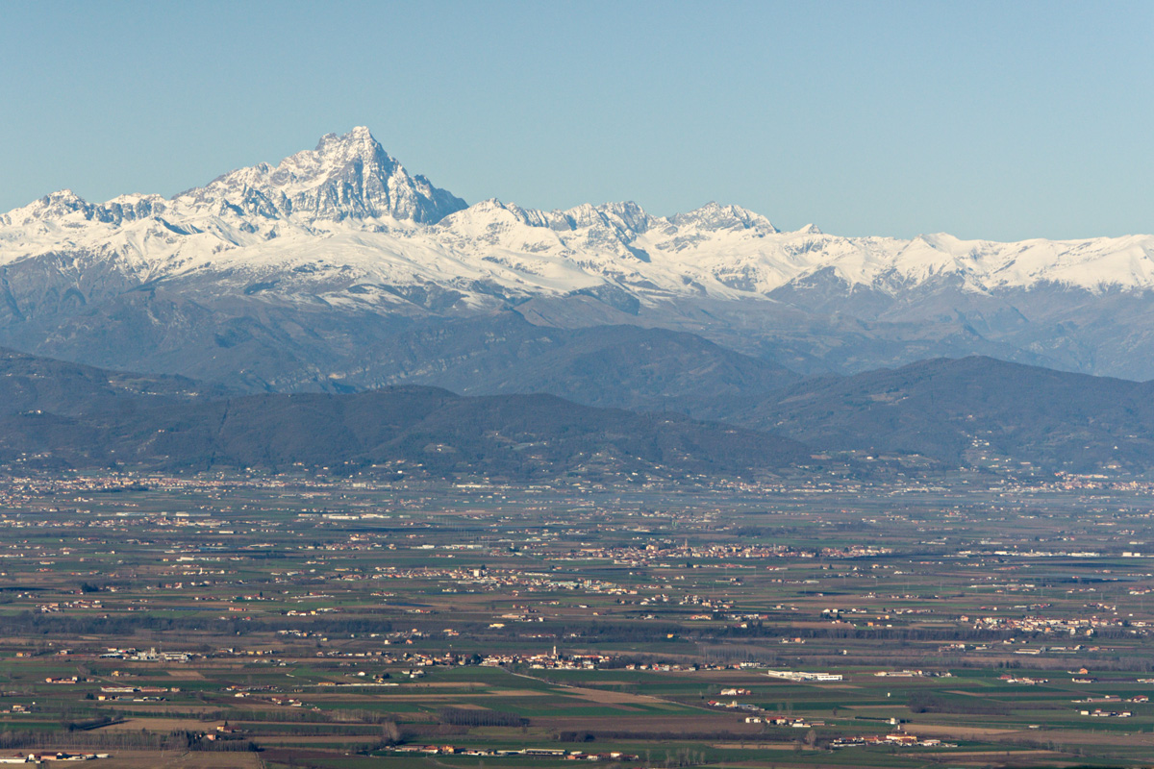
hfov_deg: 13.0
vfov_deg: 8.7
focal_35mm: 158
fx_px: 5048
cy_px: 384
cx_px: 577
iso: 400
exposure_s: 1/640
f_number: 9
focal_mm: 105
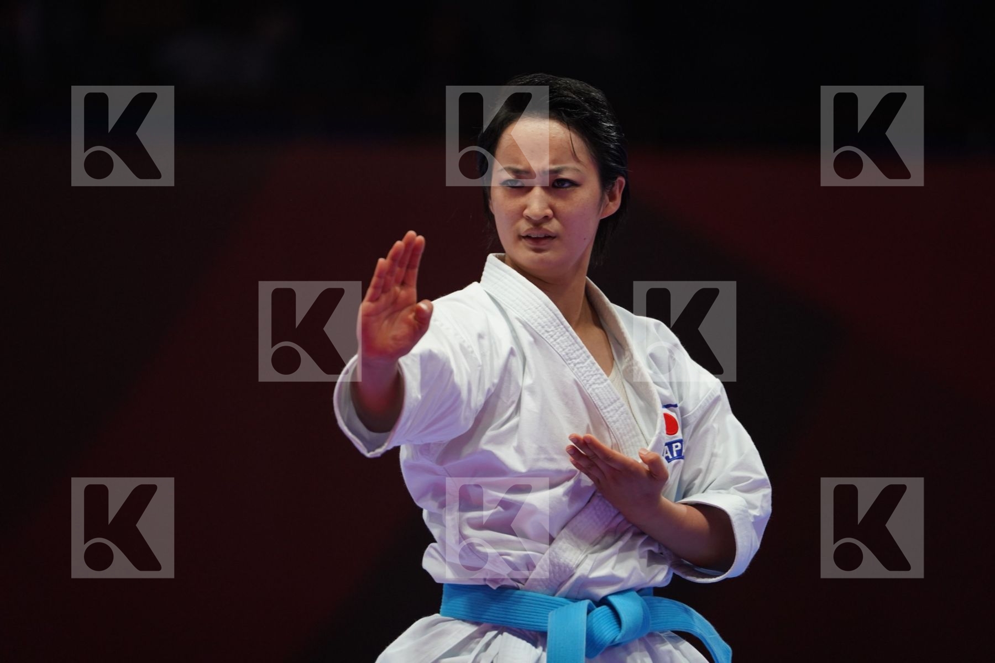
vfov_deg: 4.9
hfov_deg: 7.4
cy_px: 332
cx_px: 498
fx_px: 7738
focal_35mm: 280
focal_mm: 280
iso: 1600
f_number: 4
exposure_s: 1/500
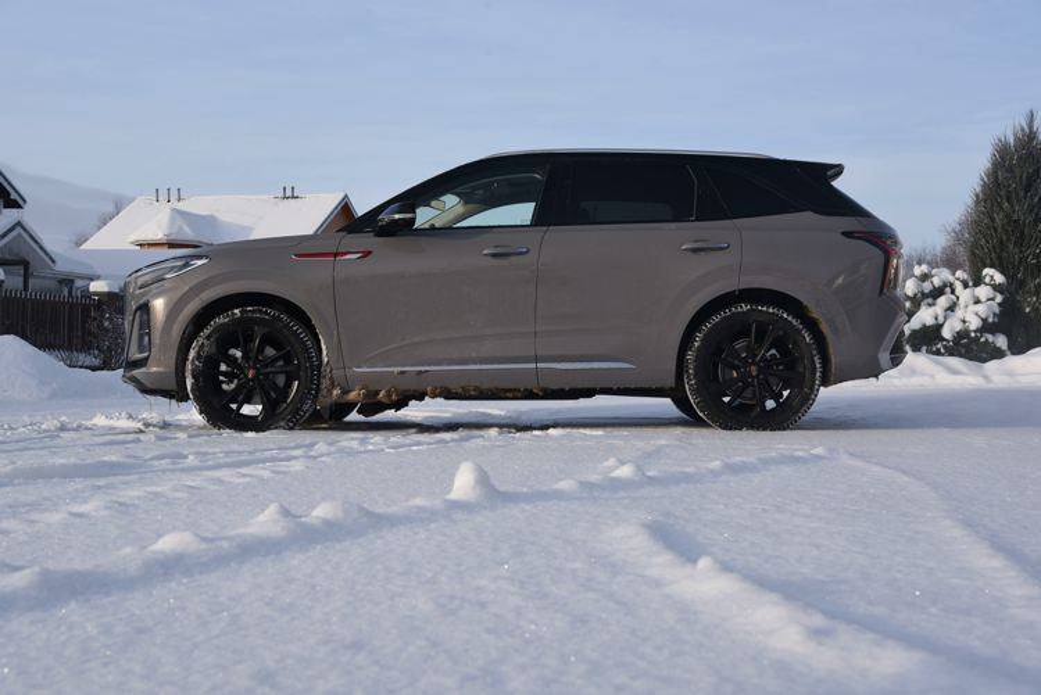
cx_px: 520
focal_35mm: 46
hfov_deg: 42.7
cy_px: 348
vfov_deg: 29.3
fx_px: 1331
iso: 400
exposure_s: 1/200
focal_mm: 46
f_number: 8
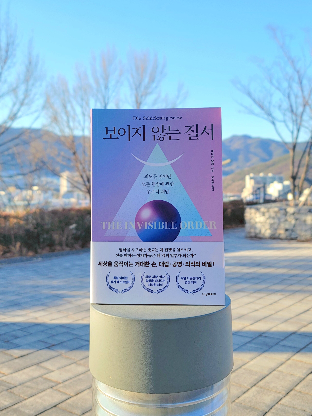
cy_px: 208
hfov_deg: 54.9
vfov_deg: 69.4
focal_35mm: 25
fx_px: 300
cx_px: 156
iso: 20
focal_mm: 7
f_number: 1.8
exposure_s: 1/333
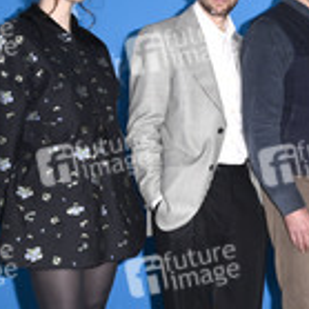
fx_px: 889
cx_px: 346
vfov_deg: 19.6
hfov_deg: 18.9
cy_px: 216
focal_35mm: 88
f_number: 5.6
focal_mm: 32
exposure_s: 1/250
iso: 640
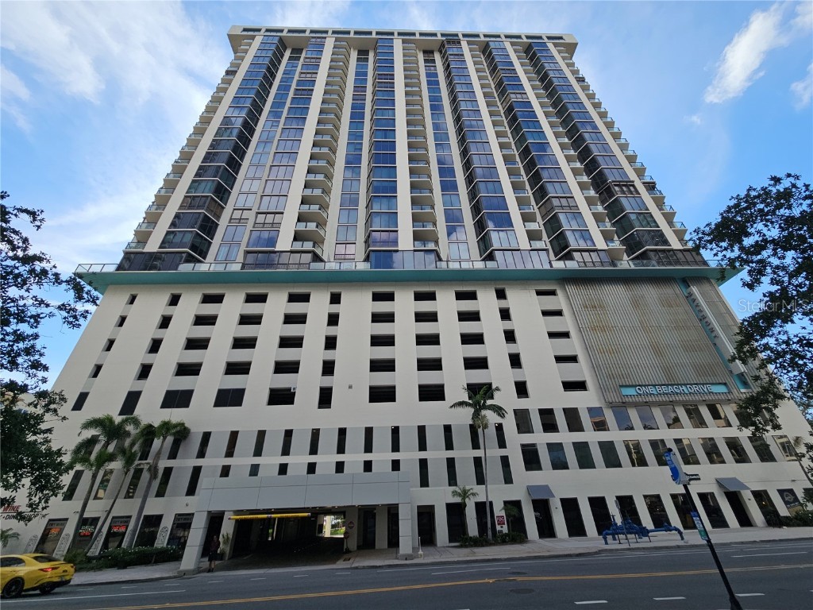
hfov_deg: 106.2
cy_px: 305
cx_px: 406
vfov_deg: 89.9
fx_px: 305
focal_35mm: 13
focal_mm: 2.2
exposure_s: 1/1472
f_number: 2.2
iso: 50
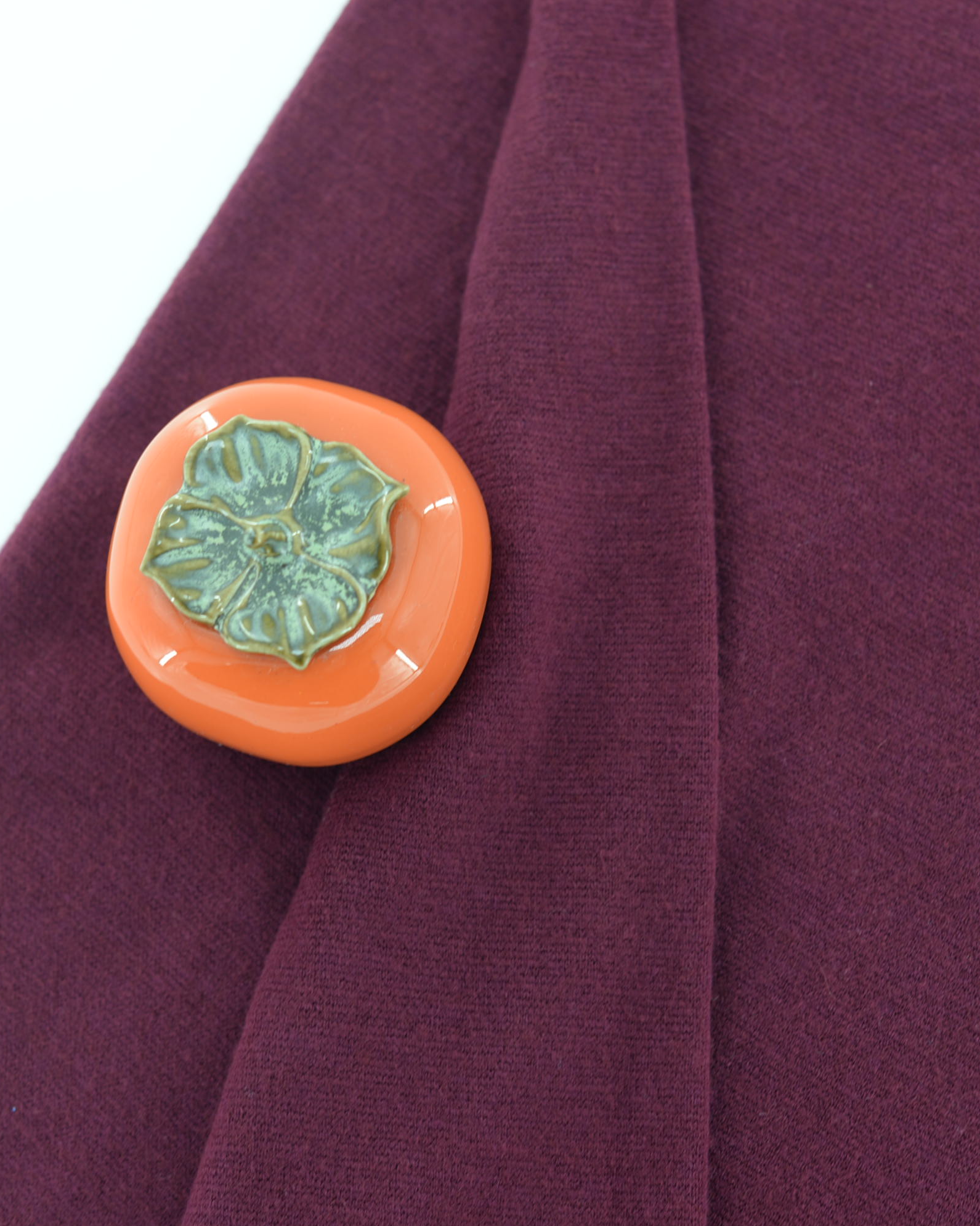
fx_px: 2574
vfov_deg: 26.8
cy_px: 618
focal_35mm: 71
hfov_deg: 21.5
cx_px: 427
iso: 100
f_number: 3.5
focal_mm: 50
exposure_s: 1/50
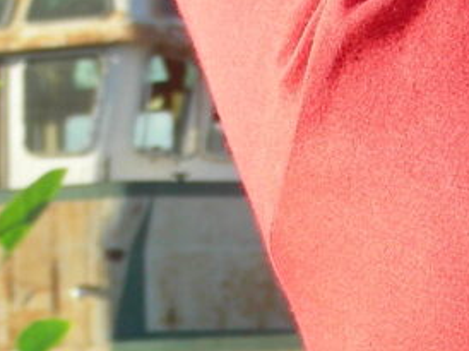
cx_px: 397
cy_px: 435
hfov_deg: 9.1
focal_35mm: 217
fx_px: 2937
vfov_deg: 6.8
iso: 50
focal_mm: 9.7
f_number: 4
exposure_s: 1/246
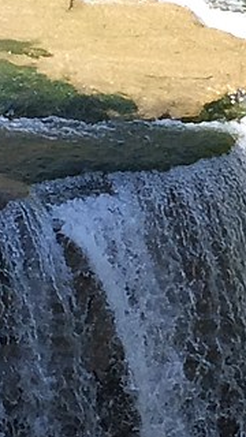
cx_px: 314
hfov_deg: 5.1
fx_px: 2748
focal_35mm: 237
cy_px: 100
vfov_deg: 9.1
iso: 32
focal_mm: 4.15
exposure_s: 1/533
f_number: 2.2
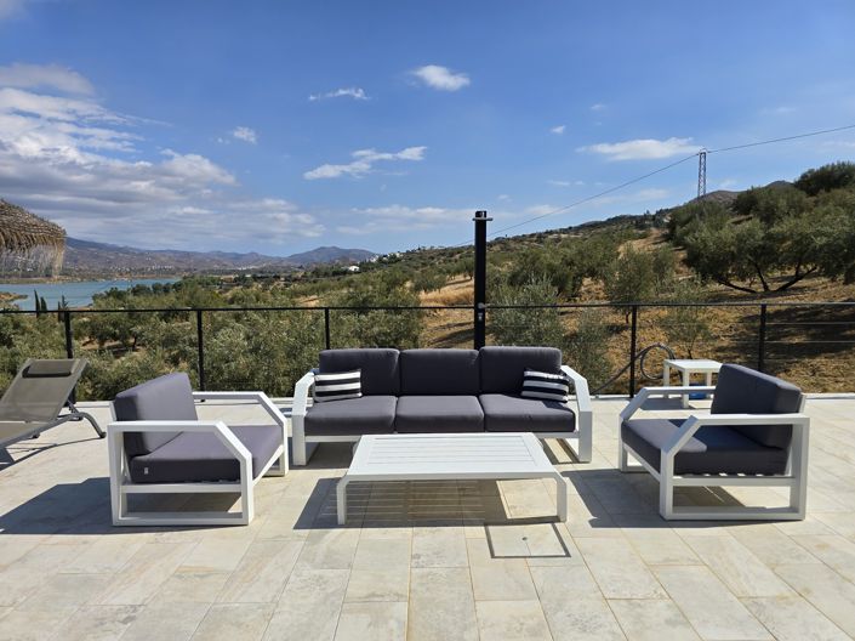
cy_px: 320
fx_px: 568
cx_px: 428
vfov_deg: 58.8
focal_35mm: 23
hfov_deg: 74.0
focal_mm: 6.3
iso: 12
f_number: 1.7
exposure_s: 1/1480
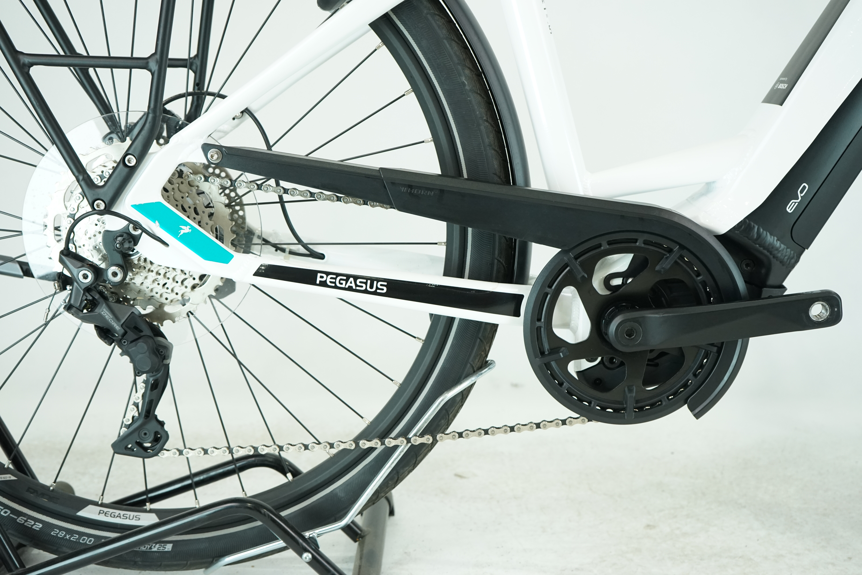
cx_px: 431
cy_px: 288
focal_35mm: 41
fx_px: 982
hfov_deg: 47.4
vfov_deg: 32.6
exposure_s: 1/200
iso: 1600
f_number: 5.6
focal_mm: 41
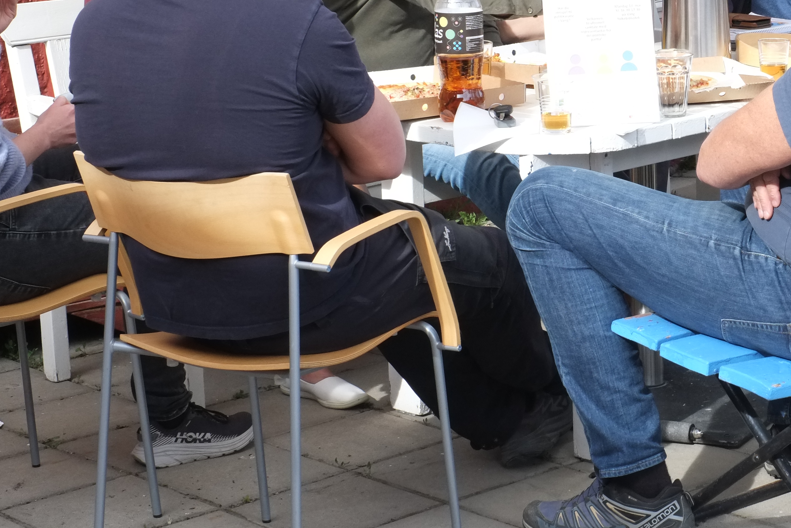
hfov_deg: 19.5
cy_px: 105
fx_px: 2263
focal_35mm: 103
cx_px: 708
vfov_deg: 13.2
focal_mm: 35
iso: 1600
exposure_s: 1/400
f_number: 11
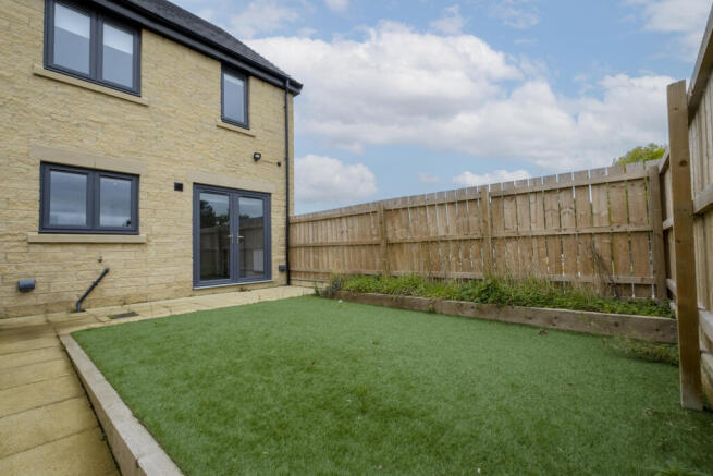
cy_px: 238
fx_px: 297
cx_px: 356
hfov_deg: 100.4
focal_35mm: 15
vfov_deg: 77.4
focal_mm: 10
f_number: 9
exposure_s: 1/200
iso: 160
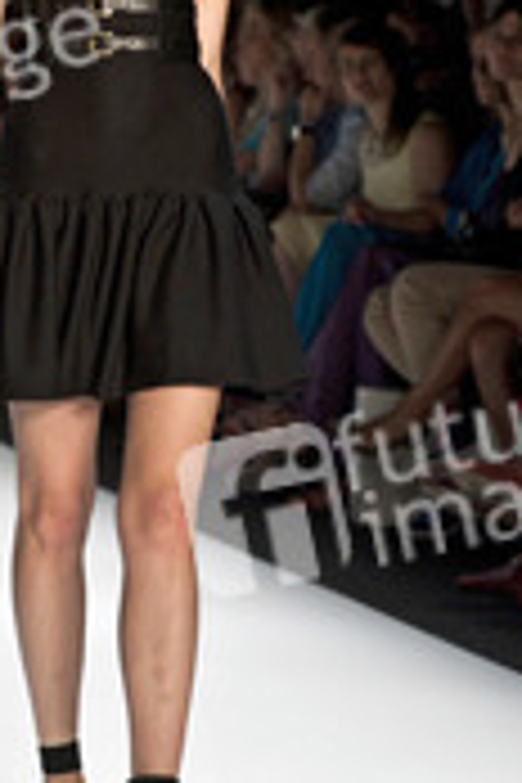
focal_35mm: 258
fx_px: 5611
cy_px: 266
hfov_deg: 5.3
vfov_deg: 8.0
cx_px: 2
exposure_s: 1/200
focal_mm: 112
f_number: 7.1
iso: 1600
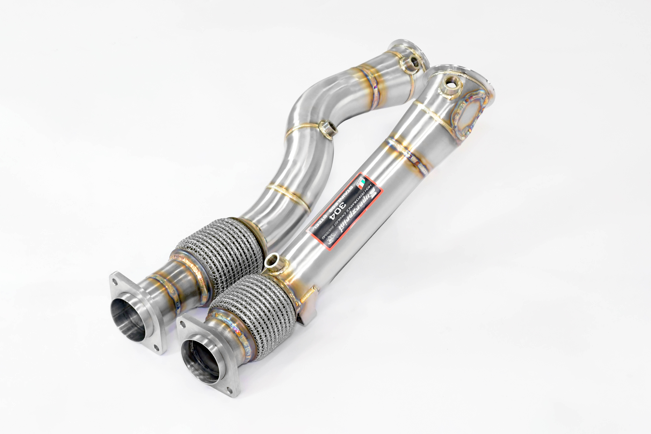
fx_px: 1519
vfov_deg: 16.3
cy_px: 217
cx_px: 326
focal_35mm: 84
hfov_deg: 24.2
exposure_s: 1/100
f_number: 13
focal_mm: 56
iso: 2500
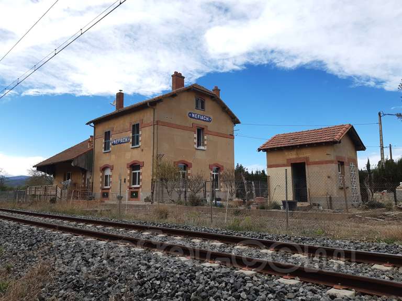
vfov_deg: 53.1
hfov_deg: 67.3
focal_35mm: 26
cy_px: 150
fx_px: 302
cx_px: 201
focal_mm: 3.92
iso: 40
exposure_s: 1/1414
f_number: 1.7
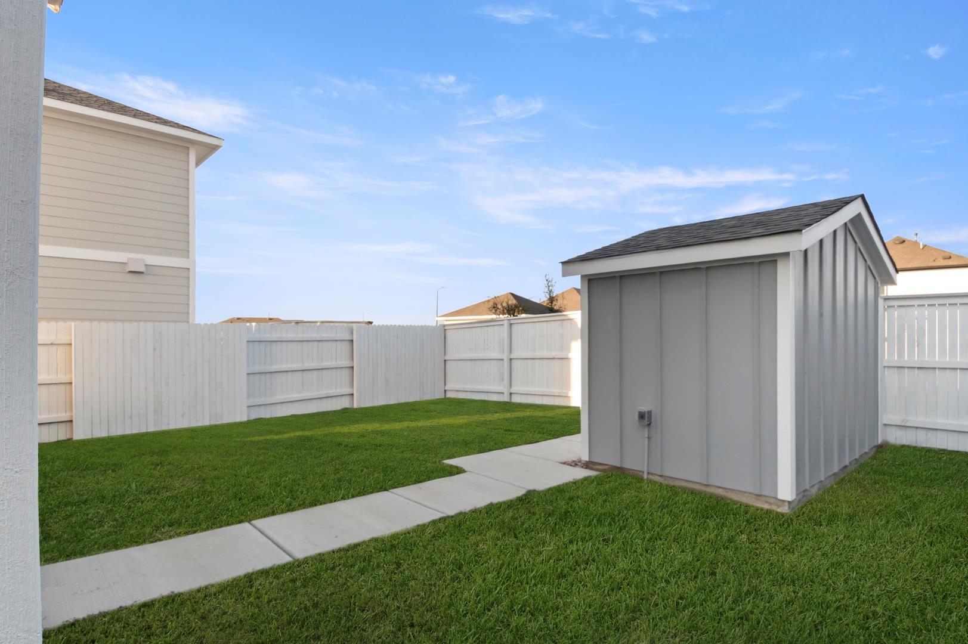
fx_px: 967
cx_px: 484
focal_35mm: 36
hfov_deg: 53.2
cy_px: 322
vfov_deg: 36.8
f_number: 8
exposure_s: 1/800
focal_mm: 24
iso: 400
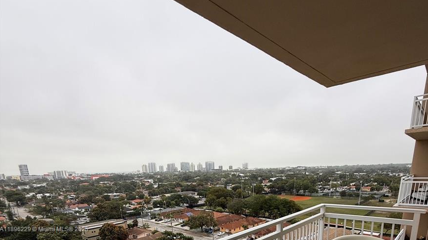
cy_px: 230
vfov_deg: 46.5
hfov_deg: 83.8
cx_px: 219
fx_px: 238
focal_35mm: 21
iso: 50
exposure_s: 1/214
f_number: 2.2
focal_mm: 2.22
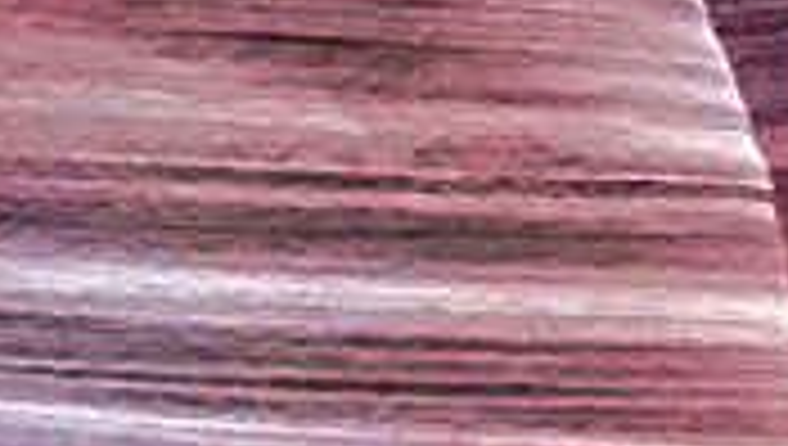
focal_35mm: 181
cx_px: 1963
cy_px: -955
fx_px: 3787
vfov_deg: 6.1
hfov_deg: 10.2
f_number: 1.8
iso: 80
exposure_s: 1/6
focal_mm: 3.99
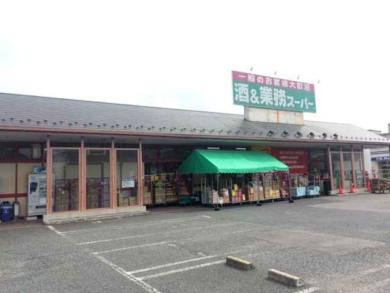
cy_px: 146
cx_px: 195
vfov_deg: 48.2
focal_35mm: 29
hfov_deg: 61.7
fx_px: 327
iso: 32
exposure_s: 1/1282
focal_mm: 4.15
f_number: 2.2
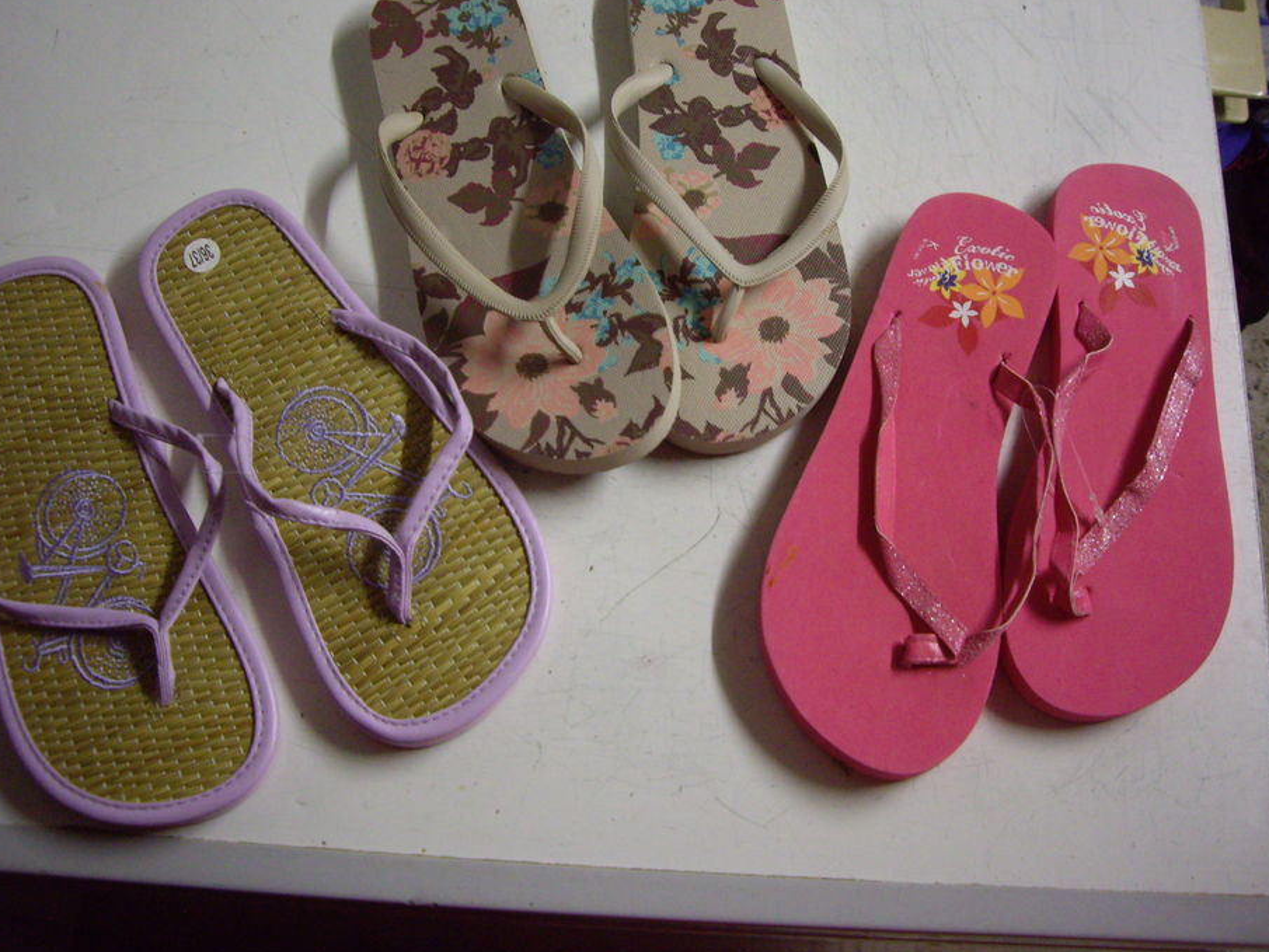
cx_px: 589
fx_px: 1540
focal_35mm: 42
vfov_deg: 34.3
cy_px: 440
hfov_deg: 44.8
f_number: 2.7
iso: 200
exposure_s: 1/13
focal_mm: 6.2
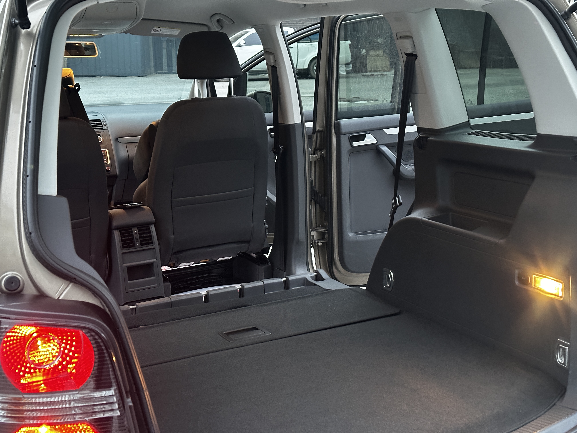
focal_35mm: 48
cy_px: 216
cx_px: 288
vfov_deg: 30.3
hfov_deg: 39.7
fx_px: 800
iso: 640
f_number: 1.78
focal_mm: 6.86
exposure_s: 1/25
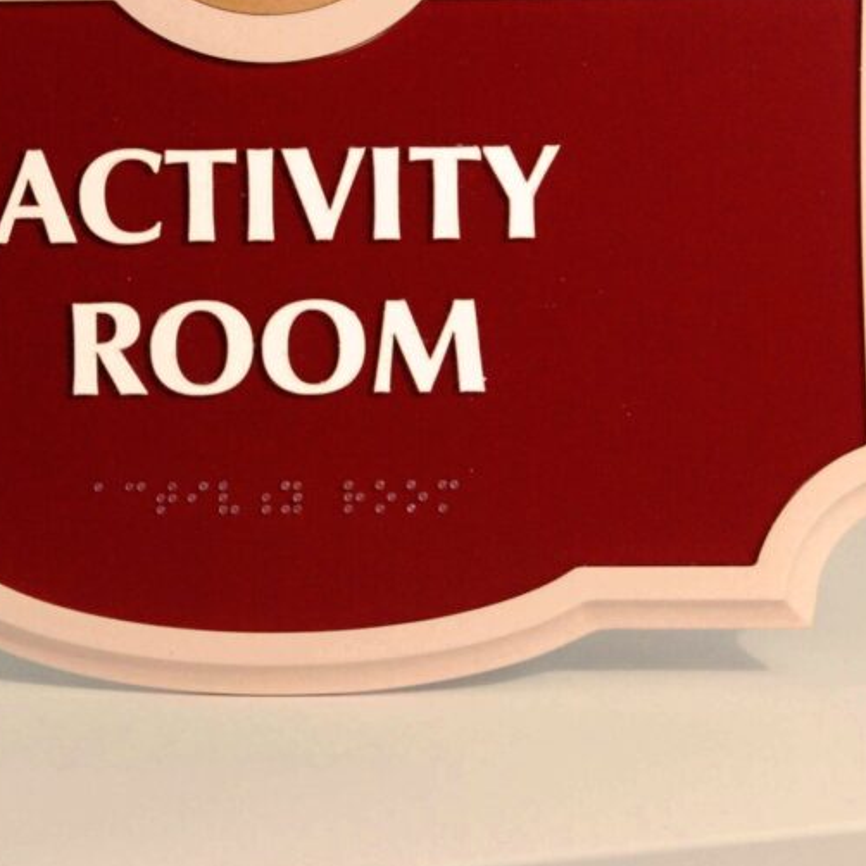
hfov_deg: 9.6
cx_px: 292
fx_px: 5180
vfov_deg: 9.5
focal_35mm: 183
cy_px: 191
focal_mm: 60
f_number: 13
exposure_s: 1/250
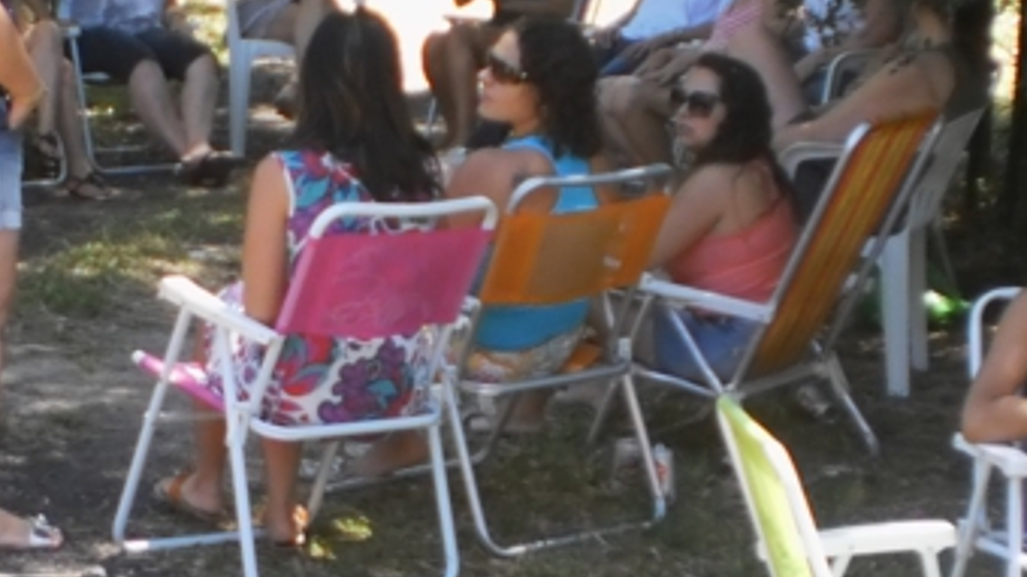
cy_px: 308
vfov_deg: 10.3
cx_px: 314
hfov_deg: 18.1
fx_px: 3212
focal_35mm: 118
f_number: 3.1
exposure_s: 1/160
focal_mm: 6.3
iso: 100
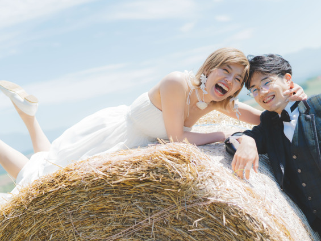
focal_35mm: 68
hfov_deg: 28.6
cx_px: 168
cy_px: 135
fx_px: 631
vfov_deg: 21.6
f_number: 2
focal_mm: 50
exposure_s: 1/4000
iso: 200
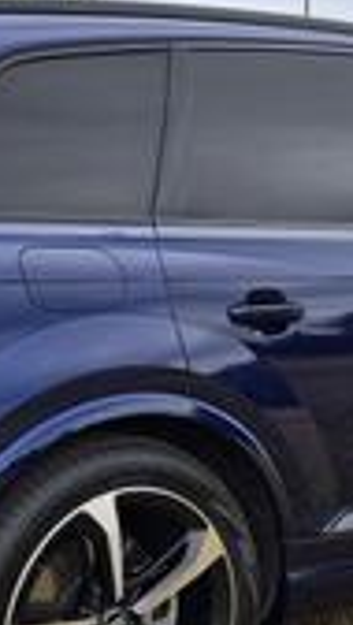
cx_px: 242
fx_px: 1243
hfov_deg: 16.1
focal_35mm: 75
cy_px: 383
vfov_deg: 28.1
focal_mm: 5.4
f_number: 1.8
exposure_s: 1/1154
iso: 80
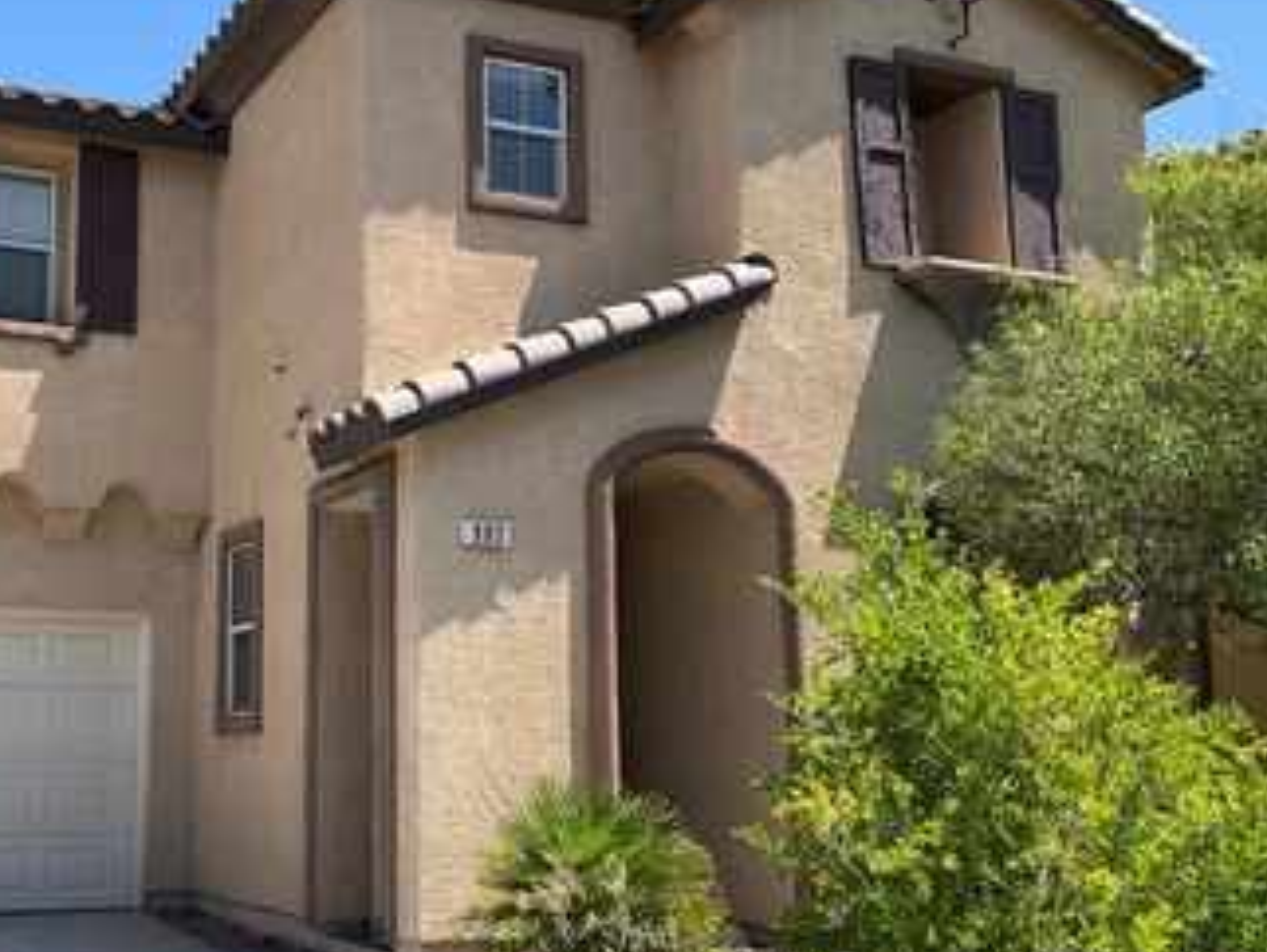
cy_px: 490
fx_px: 1648
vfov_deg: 32.2
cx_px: 303
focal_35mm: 45
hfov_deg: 40.7
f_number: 1.8
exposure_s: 1/1451
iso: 25
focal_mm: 3
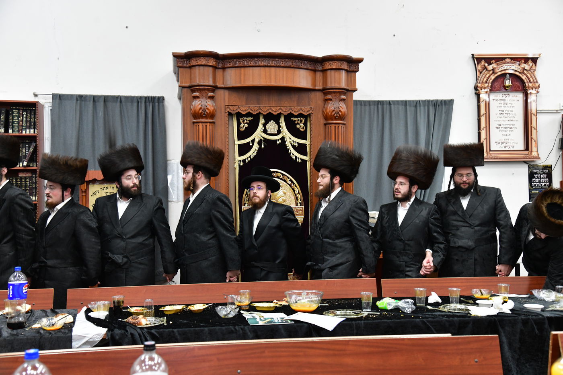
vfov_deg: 30.5
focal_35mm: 44
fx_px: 688
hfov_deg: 44.5
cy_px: 188
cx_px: 282
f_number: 5.6
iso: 2500
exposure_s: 1/100
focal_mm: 44
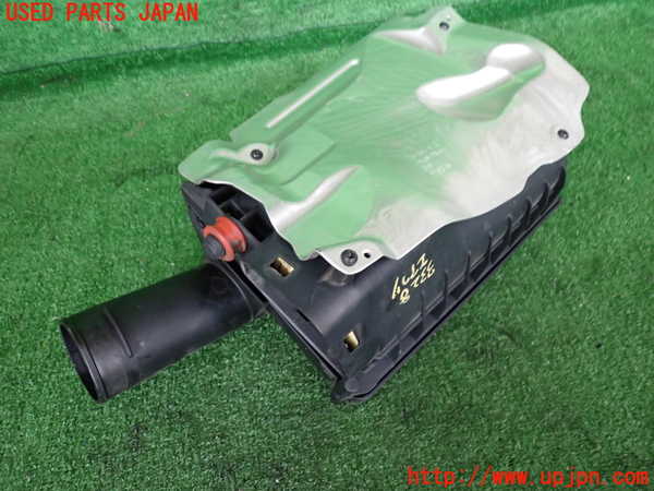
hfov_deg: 60.0
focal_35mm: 30
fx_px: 567
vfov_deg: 46.8
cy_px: 246
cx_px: 327
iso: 400
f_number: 2.3
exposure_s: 1/30
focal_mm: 5.4
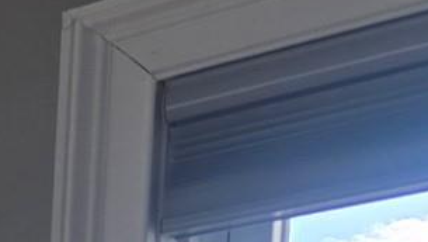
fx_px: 1908
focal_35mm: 168
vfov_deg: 6.2
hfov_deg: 9.5
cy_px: 908
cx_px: -926
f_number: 1.7
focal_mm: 6.3
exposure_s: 1/180
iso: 16
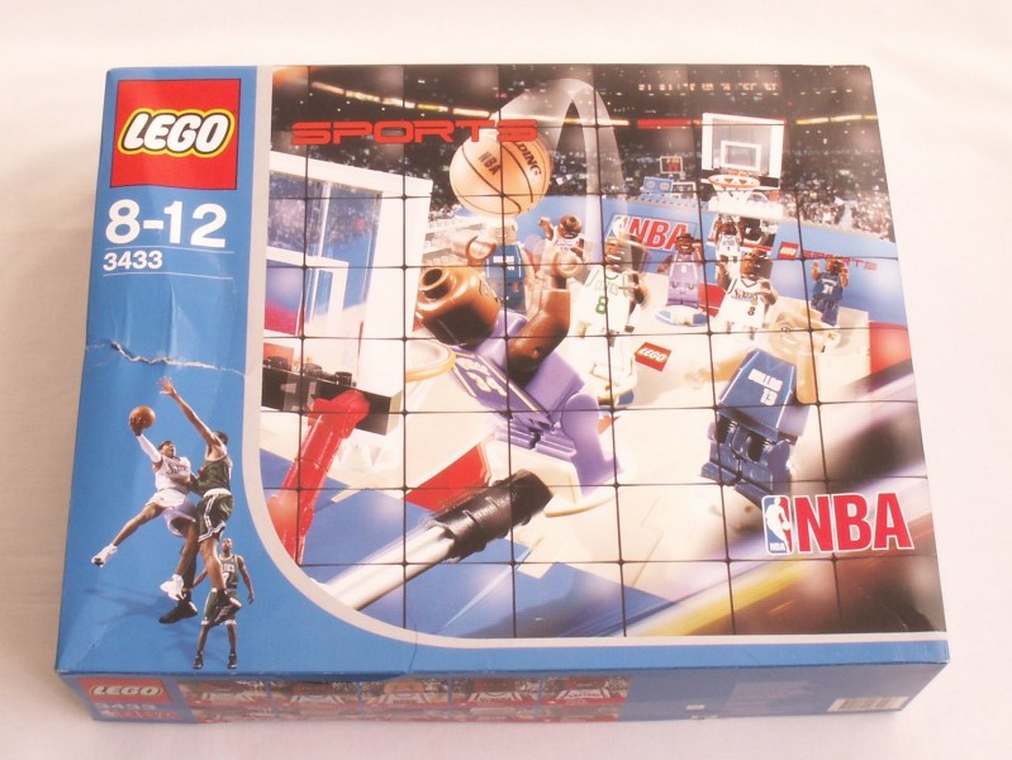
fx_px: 1024
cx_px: 506
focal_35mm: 35
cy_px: 380
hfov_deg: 52.6
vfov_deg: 40.7
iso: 50
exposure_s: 1/8
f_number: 8
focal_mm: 5.86
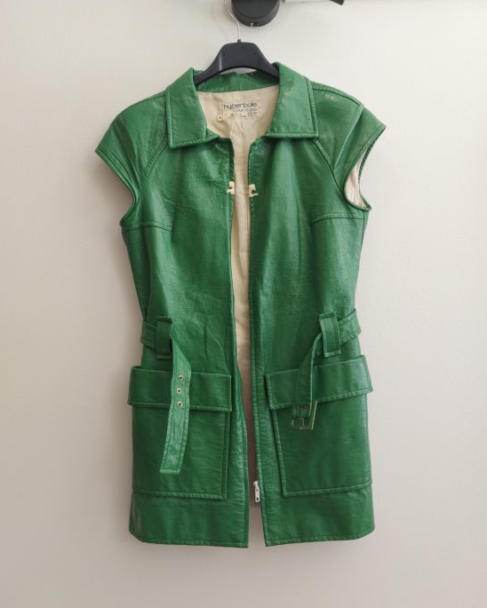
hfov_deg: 54.9
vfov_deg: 65.9
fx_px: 468
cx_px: 248
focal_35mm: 26
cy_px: 336
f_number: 1.8
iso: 32
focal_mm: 5.23
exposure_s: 1/50
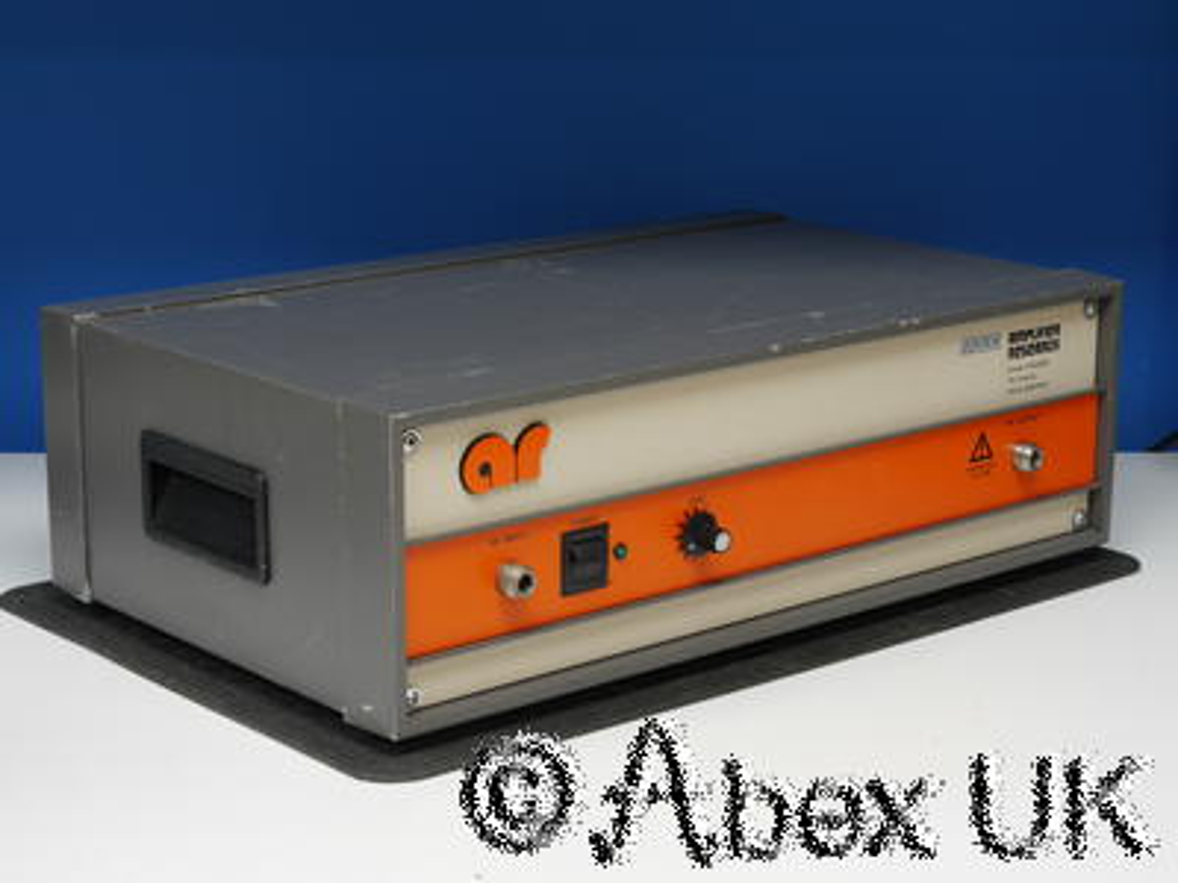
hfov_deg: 24.4
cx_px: 589
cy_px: 442
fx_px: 2722
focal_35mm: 80
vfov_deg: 18.4
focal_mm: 40
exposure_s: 1/13
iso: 400
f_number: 9
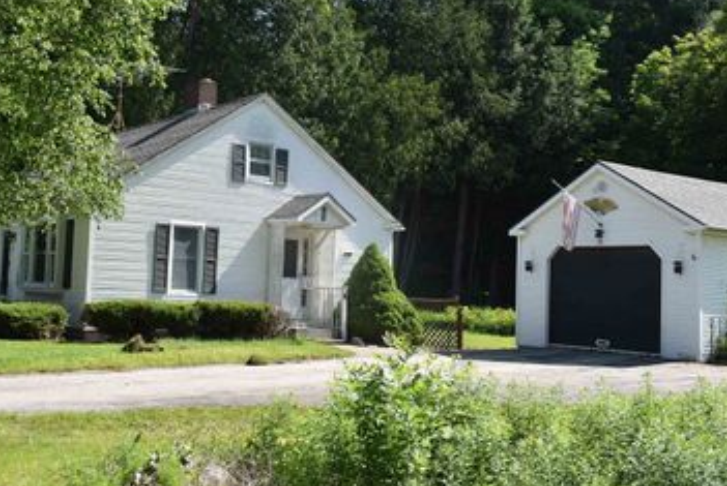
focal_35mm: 47
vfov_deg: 28.7
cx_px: 261
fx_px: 950
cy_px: 203
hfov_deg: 41.5
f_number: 8
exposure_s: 1/250
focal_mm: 22
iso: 160
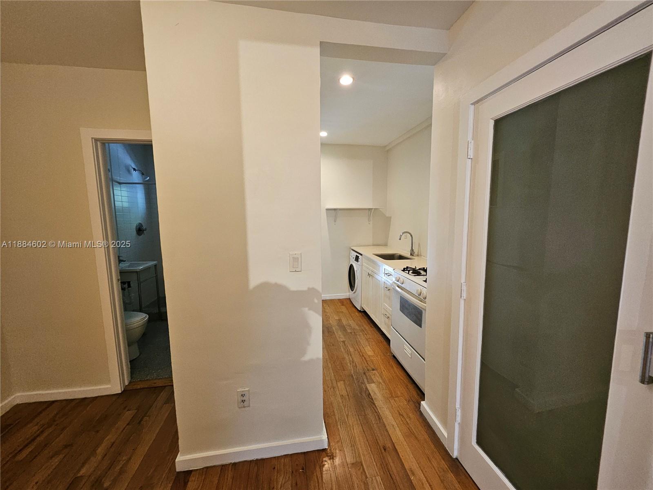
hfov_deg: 106.2
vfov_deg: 89.9
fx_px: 245
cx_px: 326
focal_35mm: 13
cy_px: 245
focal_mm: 1.74
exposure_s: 1/60
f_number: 2.2
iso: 250
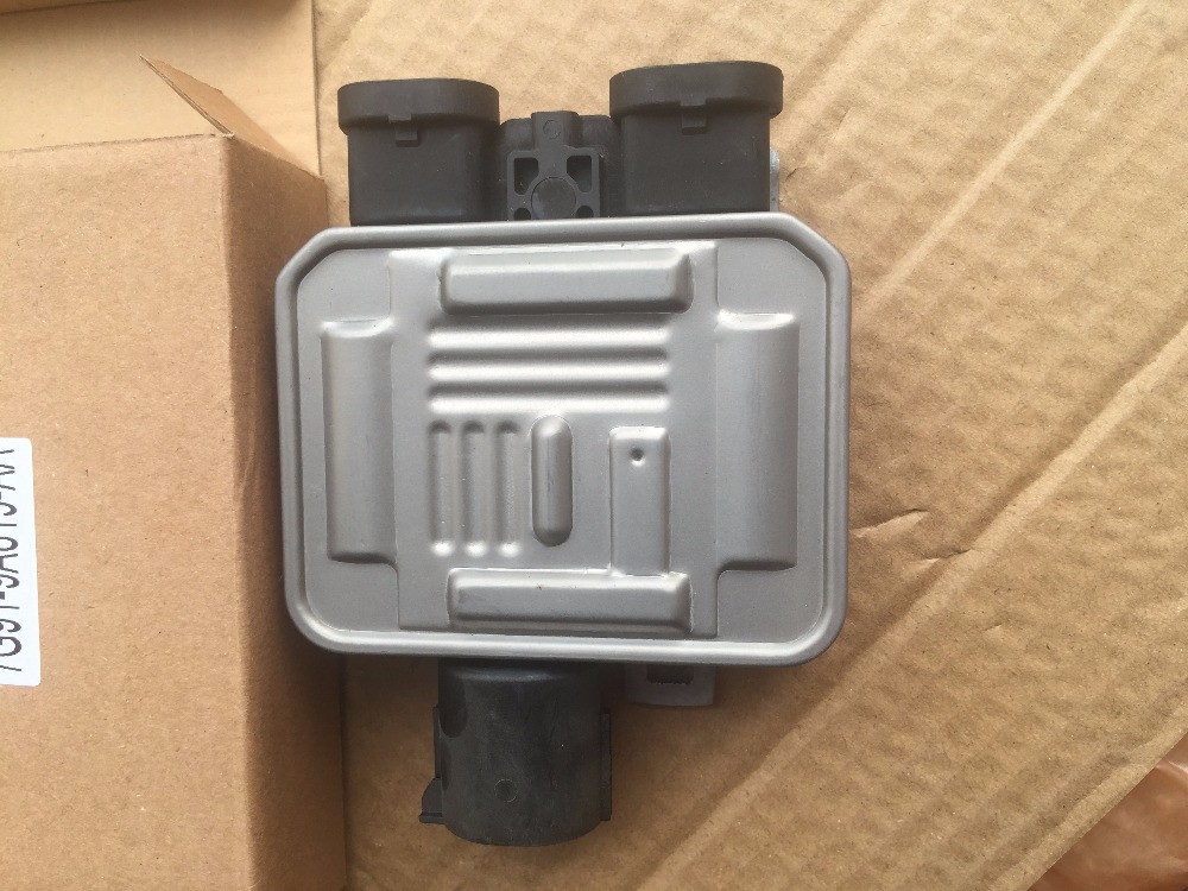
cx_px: 594
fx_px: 995
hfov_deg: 61.7
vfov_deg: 48.2
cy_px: 446
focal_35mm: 29
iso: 32
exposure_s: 1/203
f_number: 2.2
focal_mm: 4.15
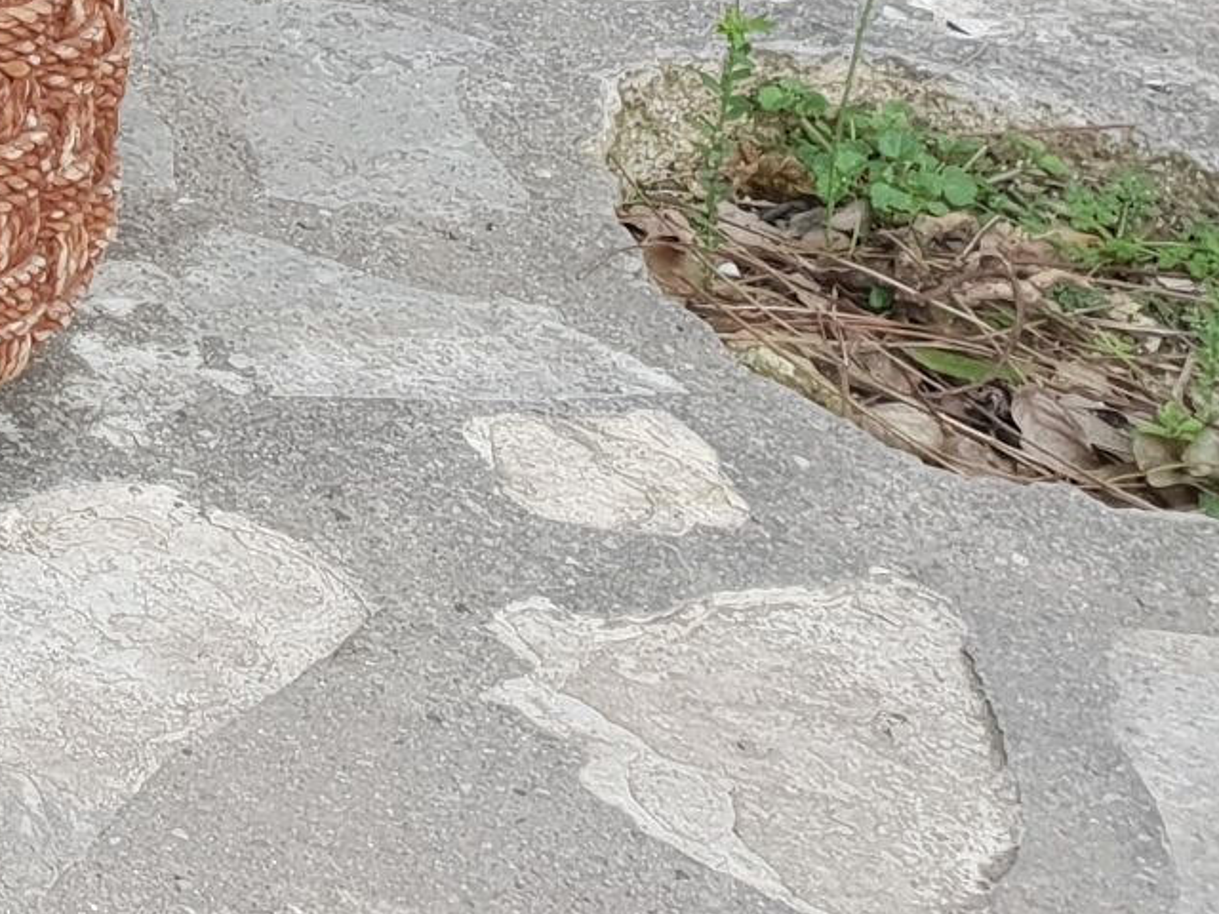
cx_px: -1461
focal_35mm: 117
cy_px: -895
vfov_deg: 11.5
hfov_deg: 13.5
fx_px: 4120
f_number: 2.4
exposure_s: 1/100
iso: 50
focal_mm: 4.3
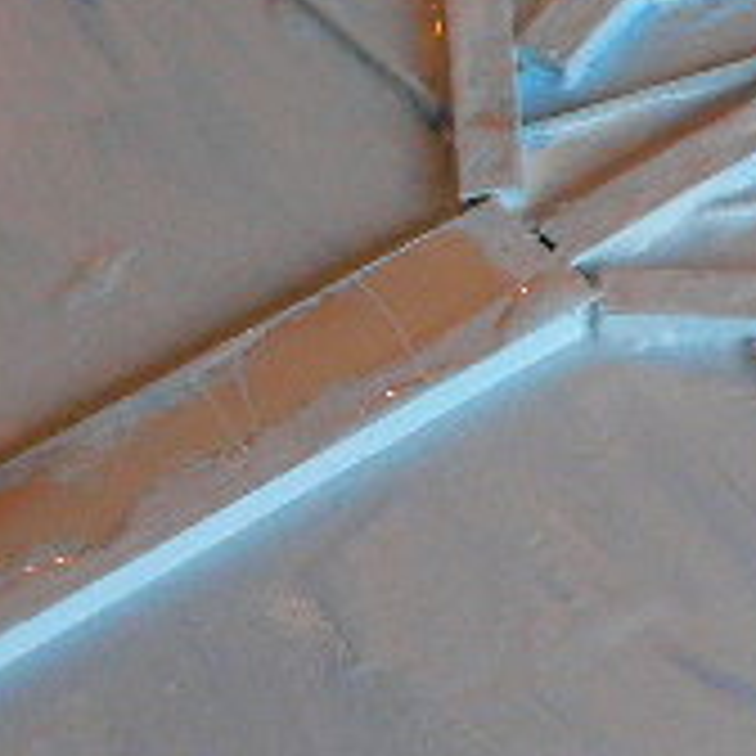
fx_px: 4077
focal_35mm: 165
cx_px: 968
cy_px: 508
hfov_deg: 10.4
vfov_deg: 10.6
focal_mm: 8.1
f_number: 2.8
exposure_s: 1/13
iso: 200
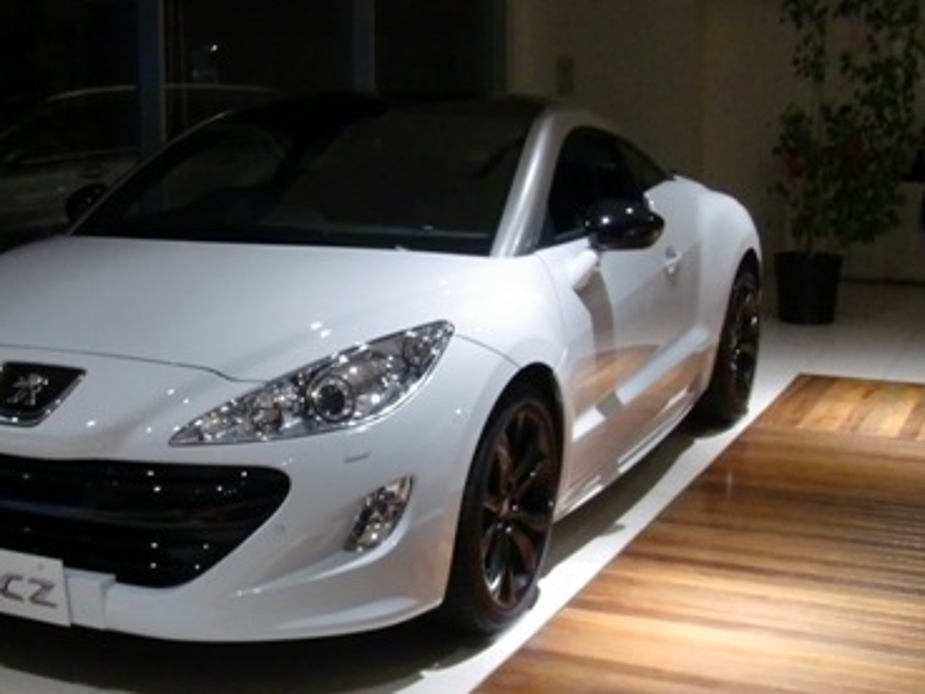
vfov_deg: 26.5
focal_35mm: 55
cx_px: 298
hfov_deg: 34.6
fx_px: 1470
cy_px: 385
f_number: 3.9
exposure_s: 1/15
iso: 400
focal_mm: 6.66
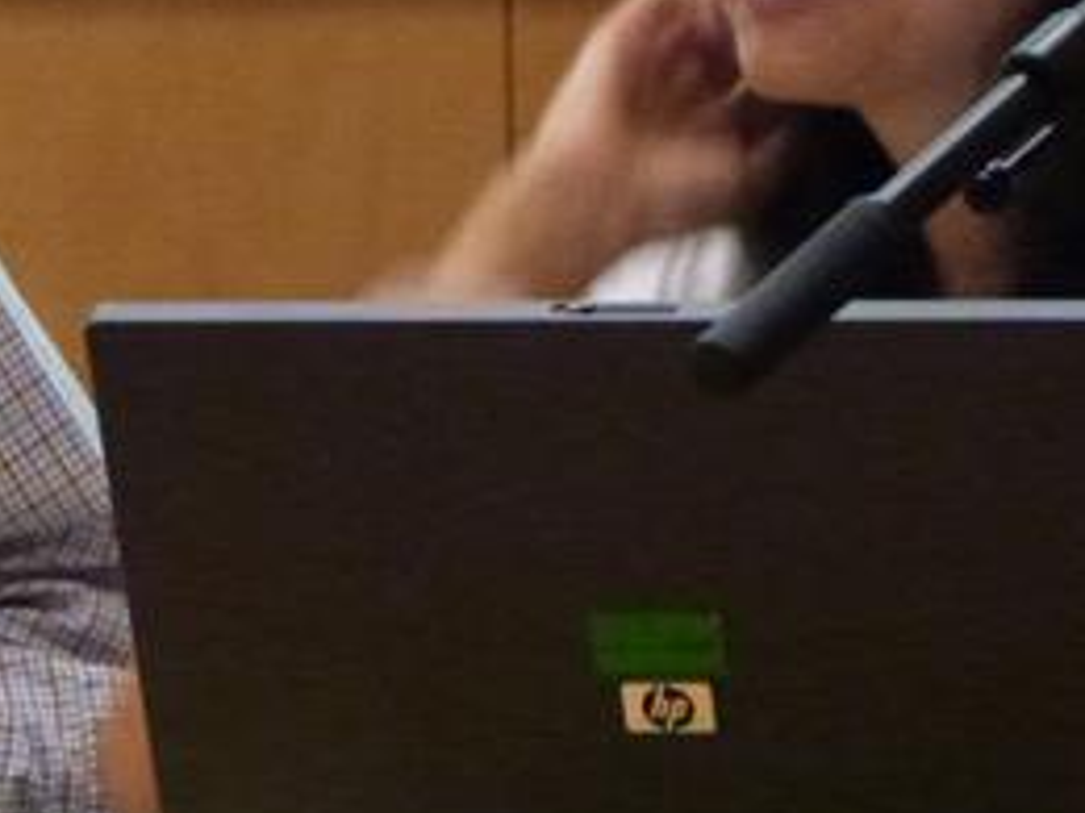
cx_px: -4
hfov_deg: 4.0
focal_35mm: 493
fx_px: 15453
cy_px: 275
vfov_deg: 3.0
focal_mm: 36.1
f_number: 3.8
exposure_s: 1/30
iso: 1600
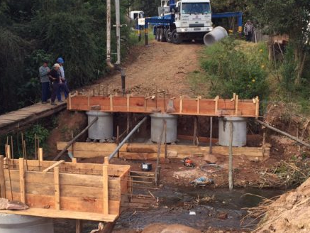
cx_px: 133
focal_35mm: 51
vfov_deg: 28.6
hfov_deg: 37.4
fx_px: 457
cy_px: 117
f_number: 2.2
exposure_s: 1/344
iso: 32
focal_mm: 4.15
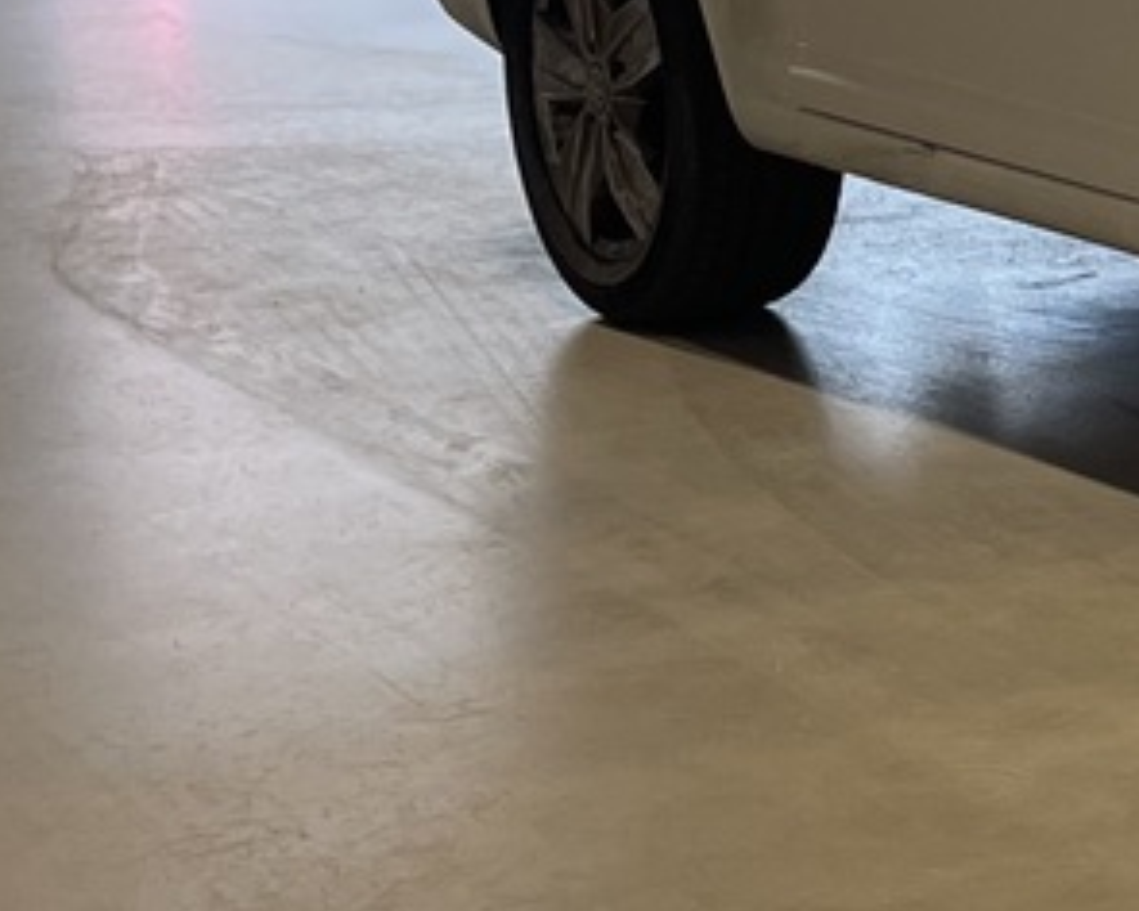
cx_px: 2390
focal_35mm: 124
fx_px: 4180
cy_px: -54
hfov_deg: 13.1
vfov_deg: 12.3
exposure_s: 1/121
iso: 50
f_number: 1.6
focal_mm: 4.2
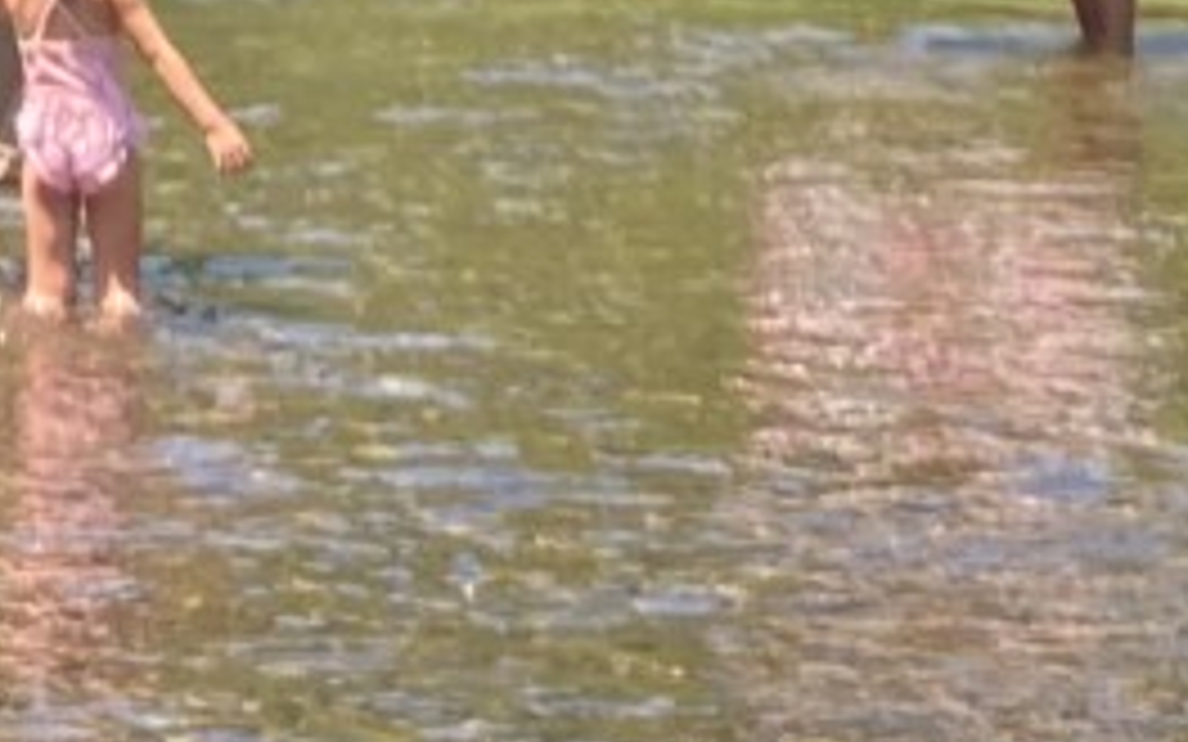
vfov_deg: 5.4
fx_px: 6993
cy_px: -2006
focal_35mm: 216
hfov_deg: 9.6
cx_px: -297
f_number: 1.8
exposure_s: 1/495
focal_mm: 3.99
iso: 20
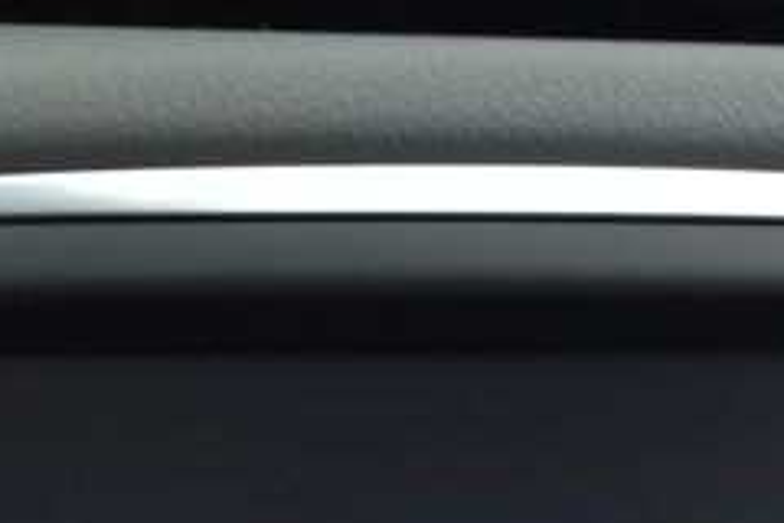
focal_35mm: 160
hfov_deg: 12.8
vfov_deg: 8.5
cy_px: 644
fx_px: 3487
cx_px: 353
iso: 1600
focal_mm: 25
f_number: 4
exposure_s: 1/125
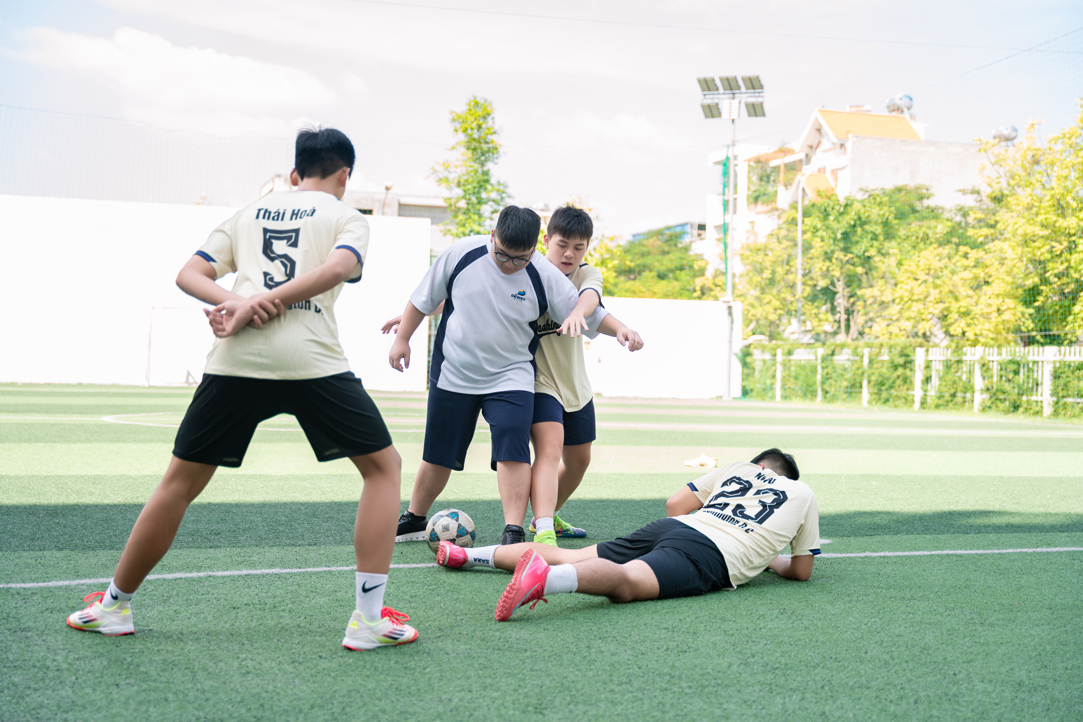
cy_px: 361
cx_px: 542
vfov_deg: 27.5
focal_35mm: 49
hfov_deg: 40.3
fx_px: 1477
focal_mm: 49.1
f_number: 2.8
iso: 100
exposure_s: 1/250
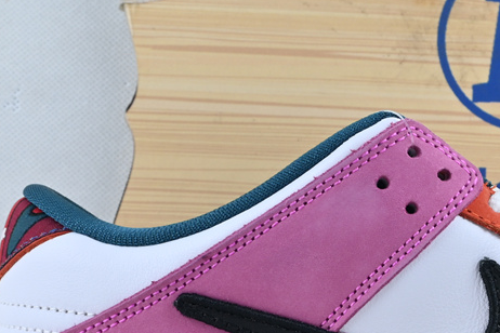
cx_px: 503
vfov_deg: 11.4
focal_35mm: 119
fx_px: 1652
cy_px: 323
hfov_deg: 16.8
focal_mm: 30.5
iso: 100
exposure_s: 1/15
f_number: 10
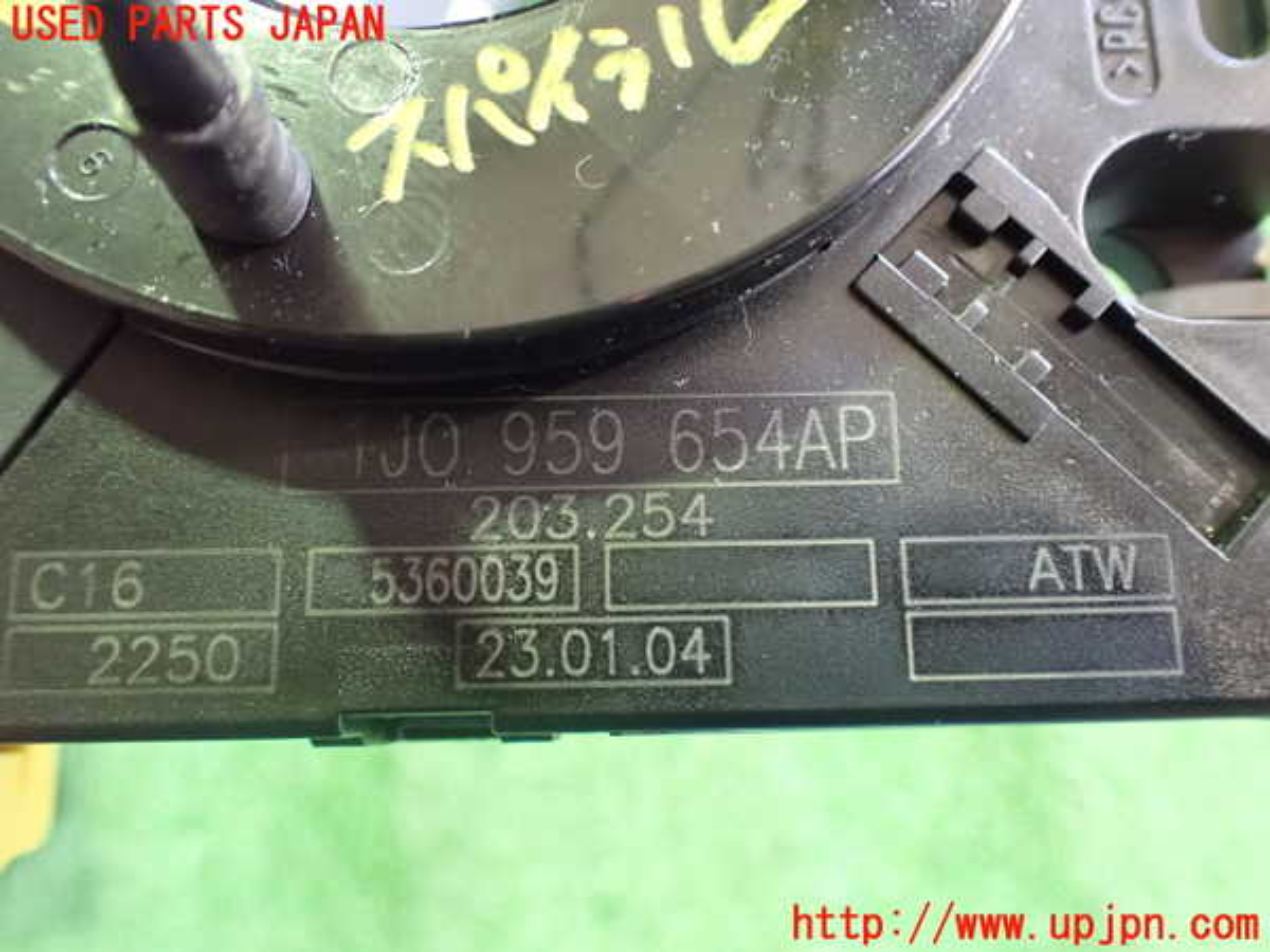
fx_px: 1101
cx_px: 635
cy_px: 476
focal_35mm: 30
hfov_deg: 60.0
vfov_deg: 46.8
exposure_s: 1/30
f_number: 2.3
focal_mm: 5.4
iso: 1600
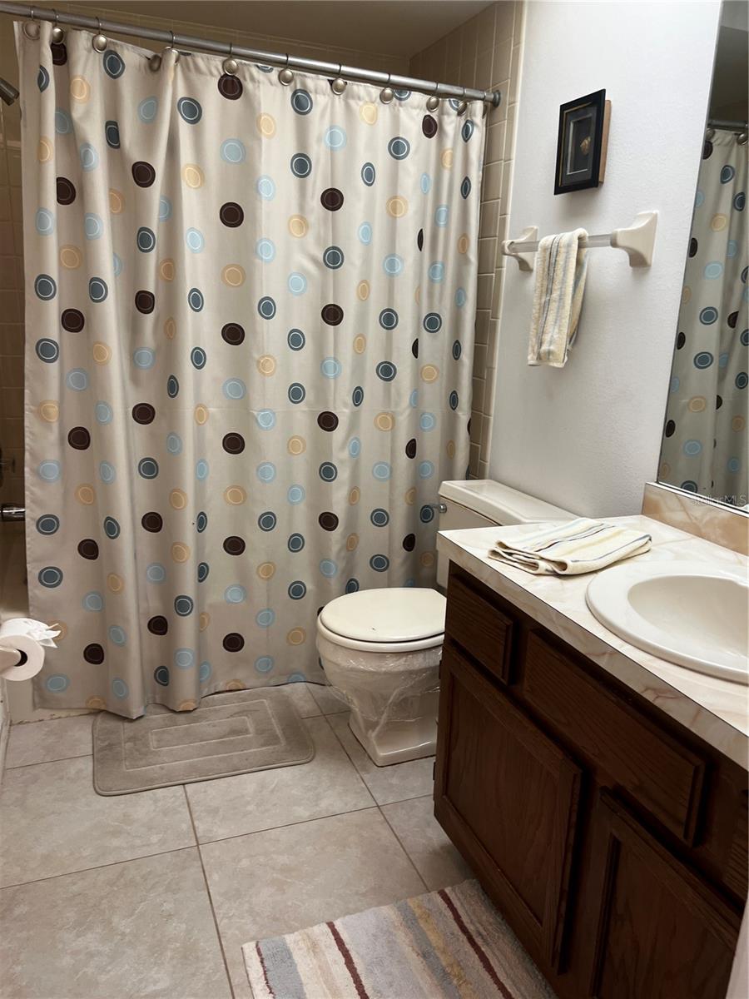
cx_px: 374
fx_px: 750
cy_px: 500
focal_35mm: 26
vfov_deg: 67.3
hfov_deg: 53.1
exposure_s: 1/60
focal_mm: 5.7
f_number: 1.5
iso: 64
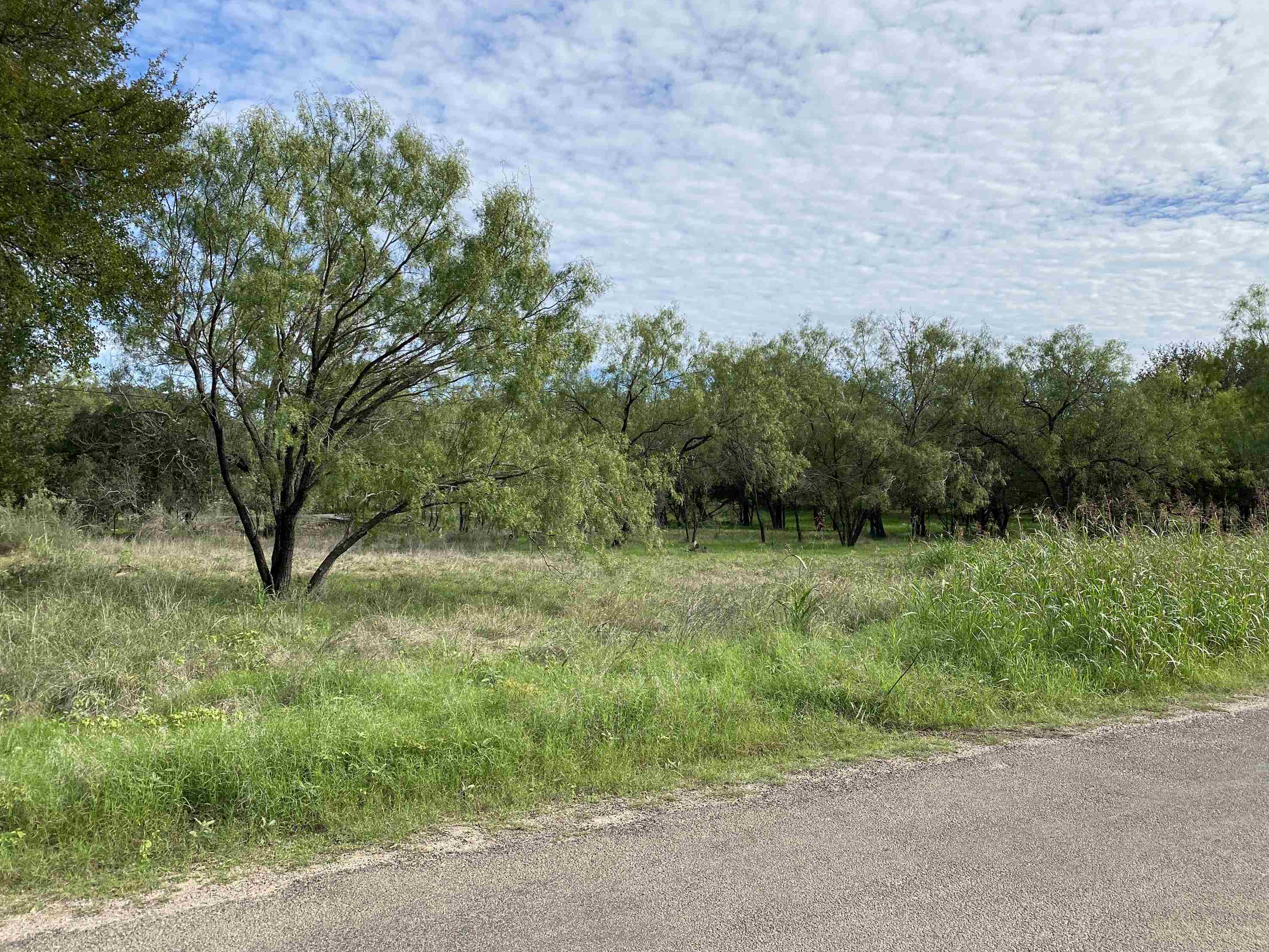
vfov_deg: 51.4
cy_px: 461
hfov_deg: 65.3
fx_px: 990
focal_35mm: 27
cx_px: 639
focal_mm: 4.25
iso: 32
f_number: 1.8
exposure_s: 1/2967
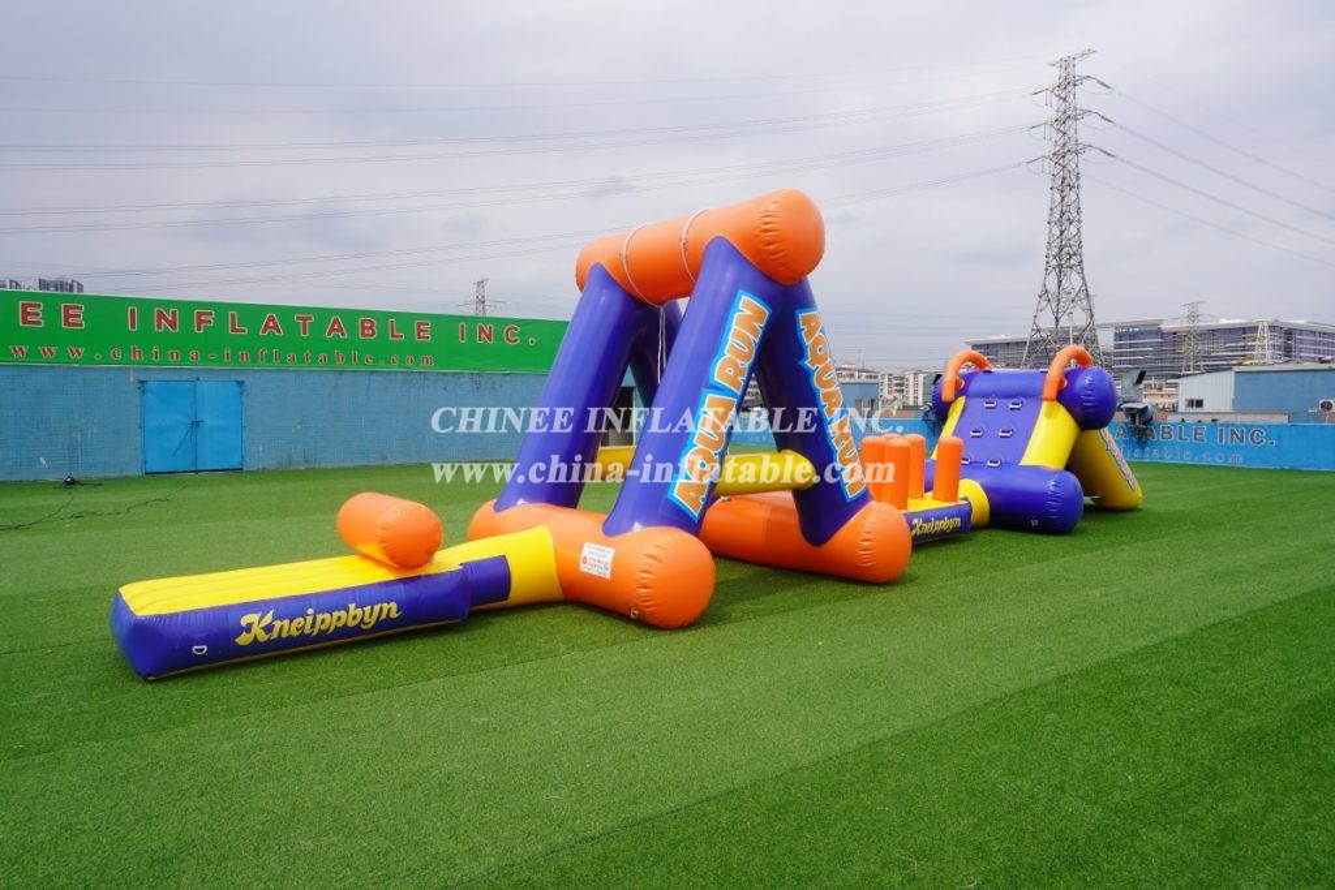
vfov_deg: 53.1
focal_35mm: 24
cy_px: 445
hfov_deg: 73.7
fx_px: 890
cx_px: 668
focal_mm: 16
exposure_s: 1/160
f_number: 10
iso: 100
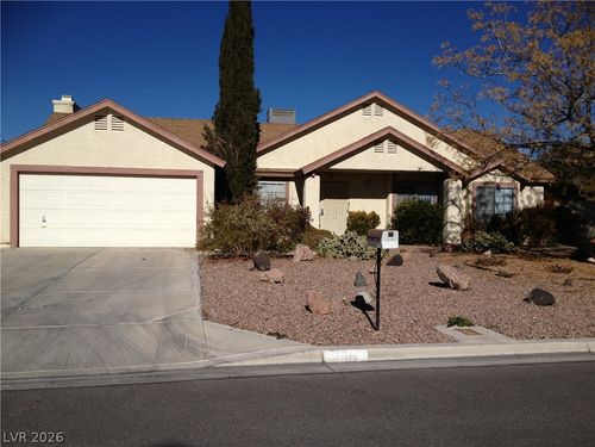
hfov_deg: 52.6
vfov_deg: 40.7
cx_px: 298
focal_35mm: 35
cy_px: 224
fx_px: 602
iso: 50
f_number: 2.4
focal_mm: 4.28
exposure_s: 1/4608
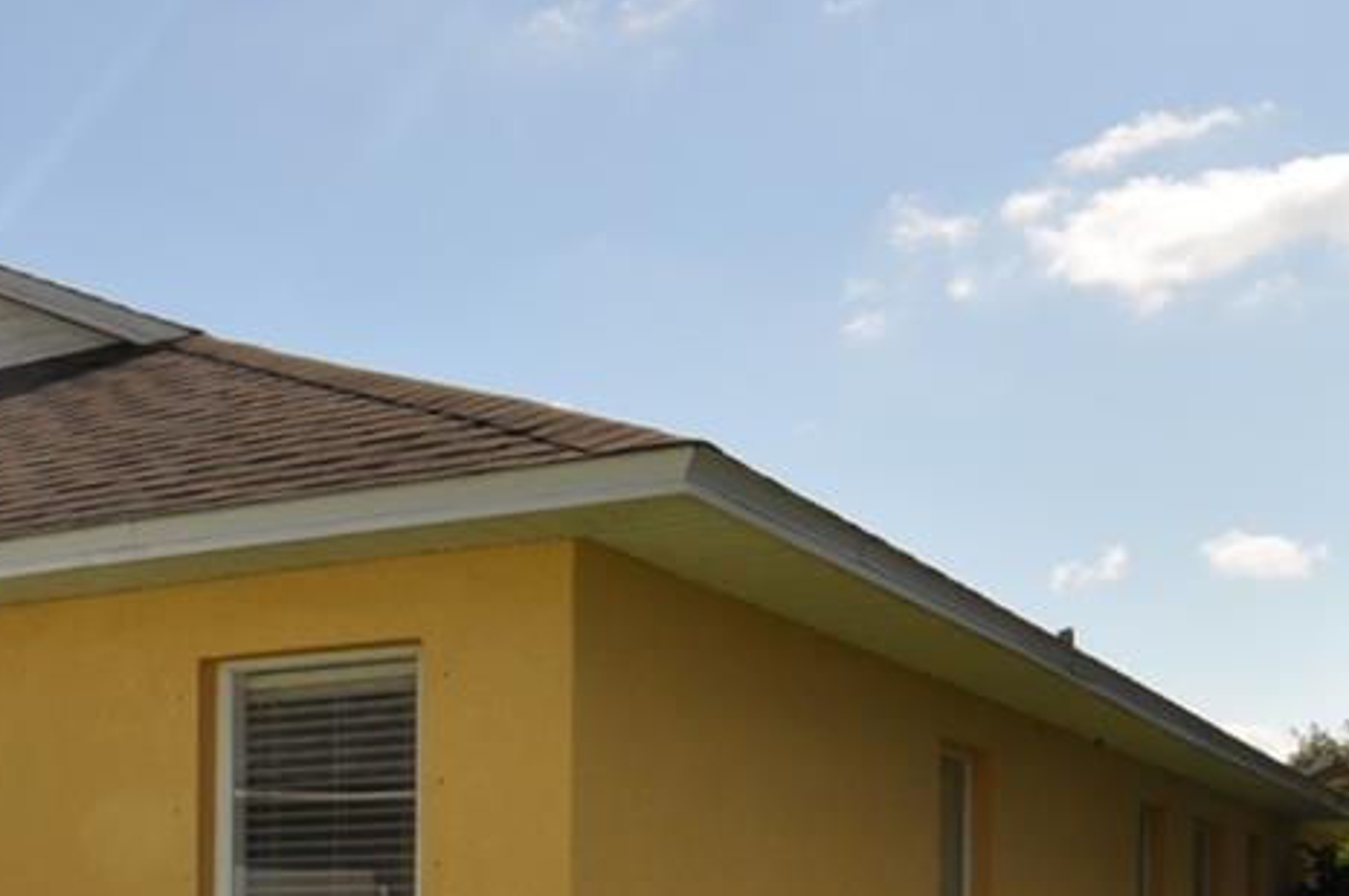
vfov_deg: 22.5
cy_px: 983
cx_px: -322
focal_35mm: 57
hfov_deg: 29.6
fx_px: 2123
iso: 200
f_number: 14
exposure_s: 1/200
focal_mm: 11
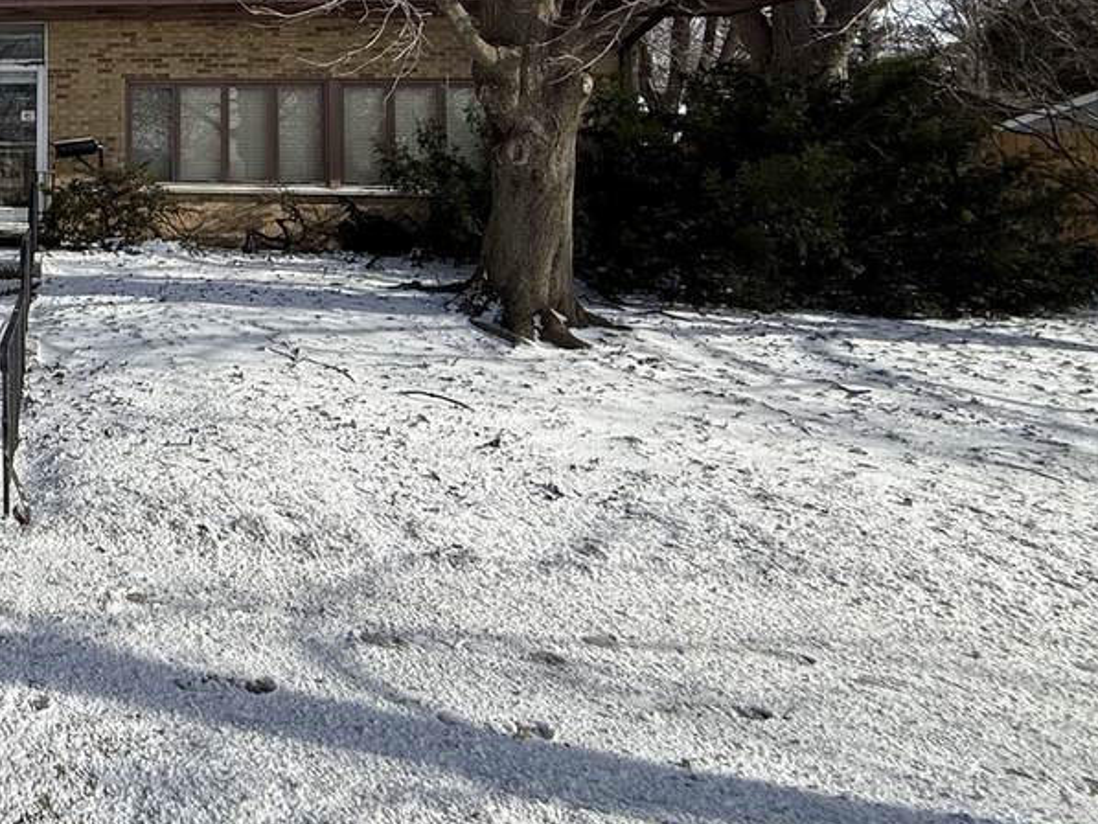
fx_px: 952
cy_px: 132
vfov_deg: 43.9
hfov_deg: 47.0
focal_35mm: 30
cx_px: -59
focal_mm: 2.22
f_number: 2.2
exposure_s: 1/1901
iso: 50
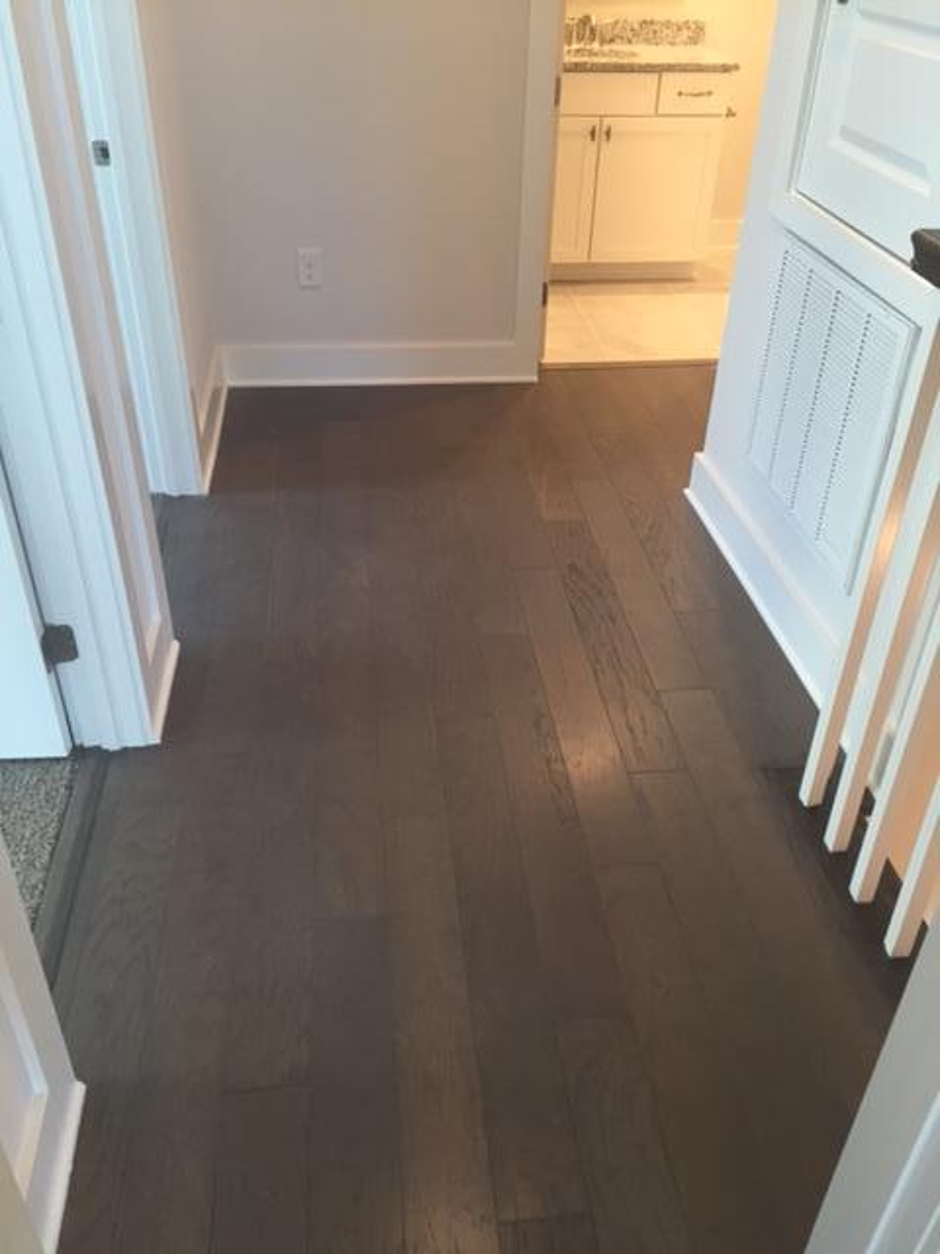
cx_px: 470
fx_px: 1050
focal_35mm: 29
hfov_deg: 48.2
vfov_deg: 61.7
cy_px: 627
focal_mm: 4.15
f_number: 2.2
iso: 100
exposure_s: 1/33
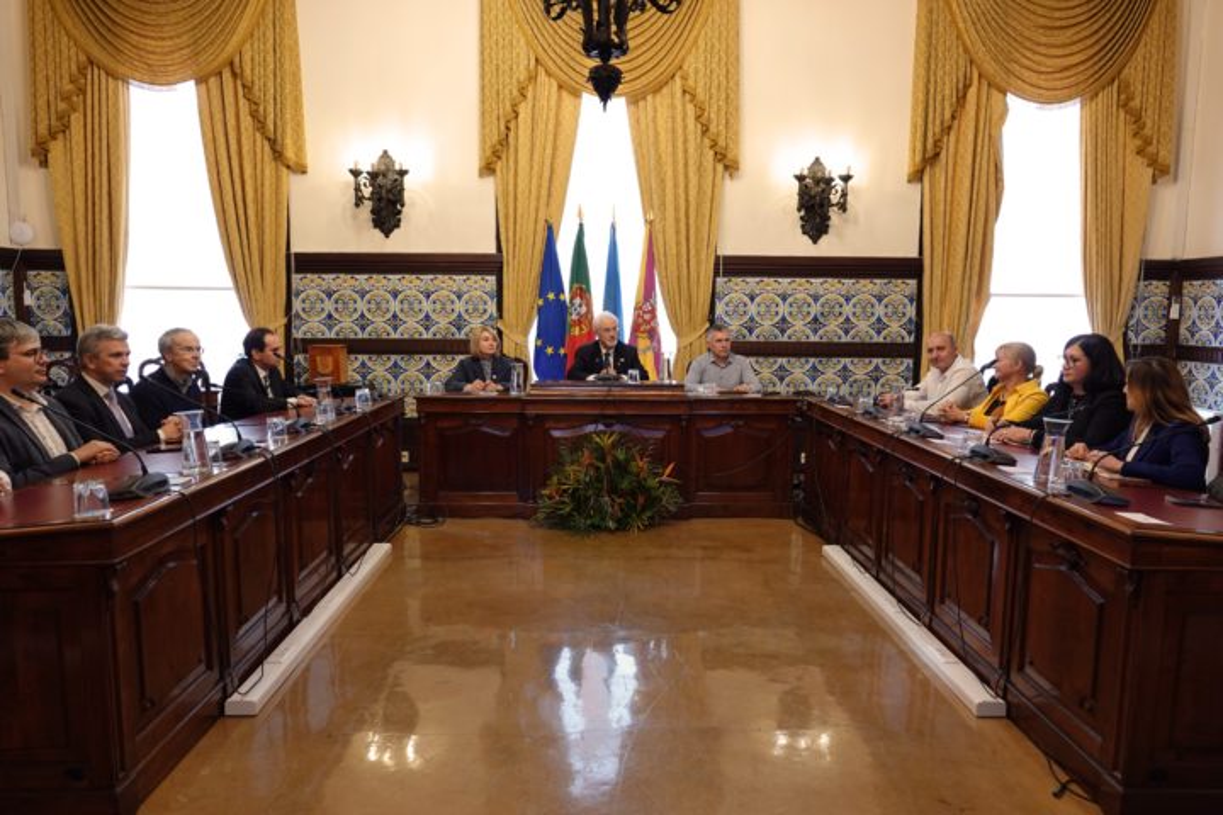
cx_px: 612
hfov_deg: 73.7
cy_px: 408
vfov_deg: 53.1
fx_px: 815
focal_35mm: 24
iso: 200
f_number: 2.4
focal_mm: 8.8
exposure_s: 1/30
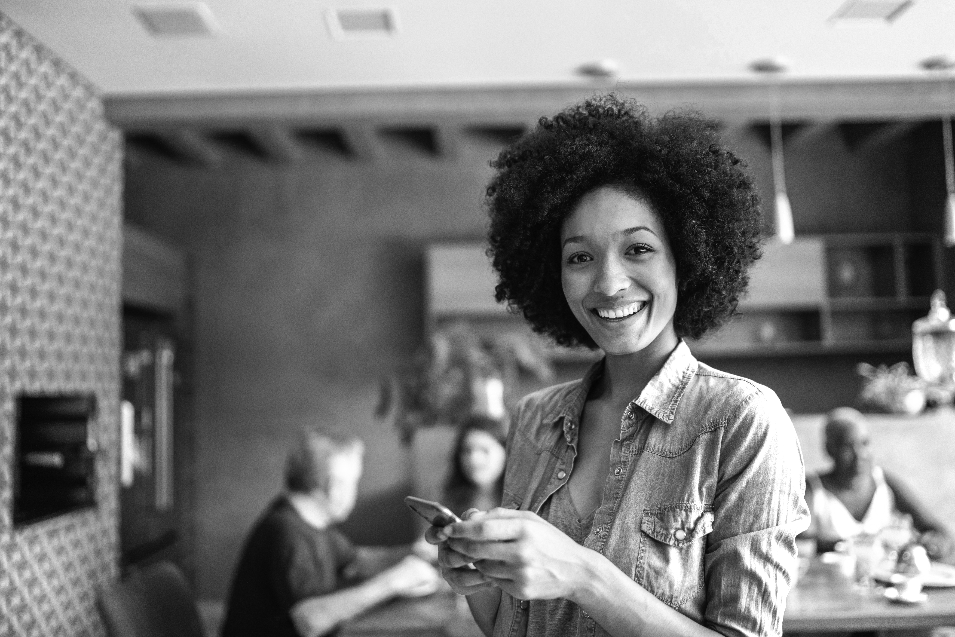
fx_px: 929
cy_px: 318
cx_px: 478
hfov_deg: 54.4
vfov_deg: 37.9
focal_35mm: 35
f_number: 1.4
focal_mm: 35
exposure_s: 1/500
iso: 320
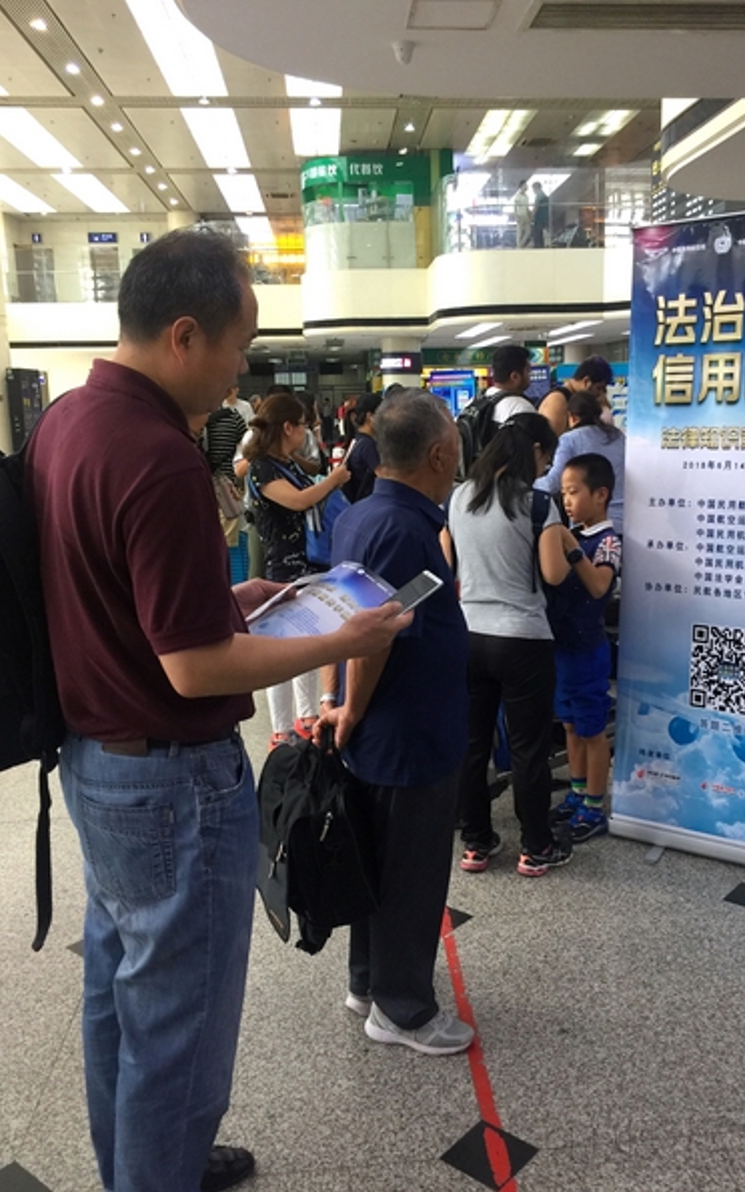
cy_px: 595
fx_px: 1007
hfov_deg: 40.5
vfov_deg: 61.2
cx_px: 439
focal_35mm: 31
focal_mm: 4.15
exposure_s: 1/33
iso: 64
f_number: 2.2
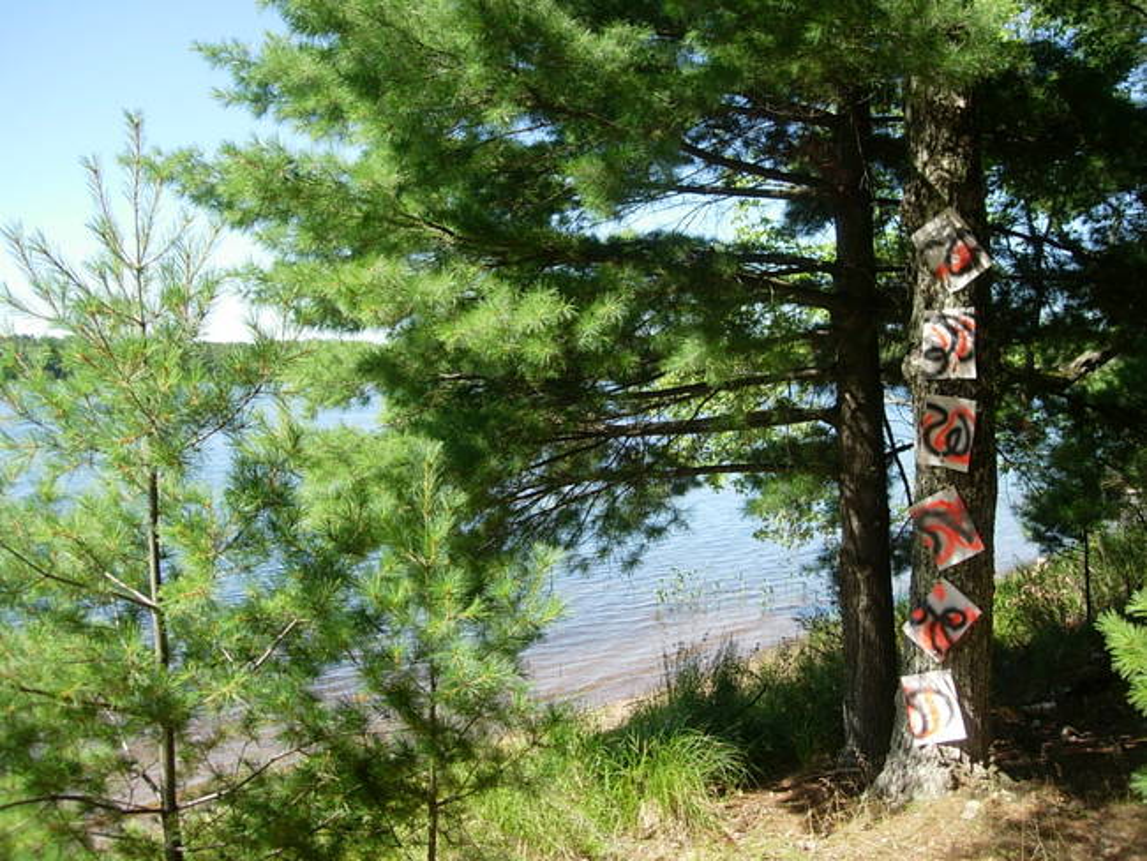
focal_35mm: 38
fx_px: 1260
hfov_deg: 49.0
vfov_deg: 37.7
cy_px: 430
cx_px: 574
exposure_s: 1/512
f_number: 2.8
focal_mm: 7.8
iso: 64
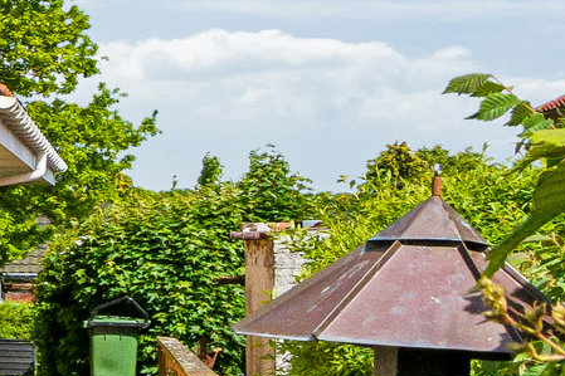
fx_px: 1679
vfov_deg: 12.4
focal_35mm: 107
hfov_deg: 10.8
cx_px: -1214
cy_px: -122
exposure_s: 1/1250
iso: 800
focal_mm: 16
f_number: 11
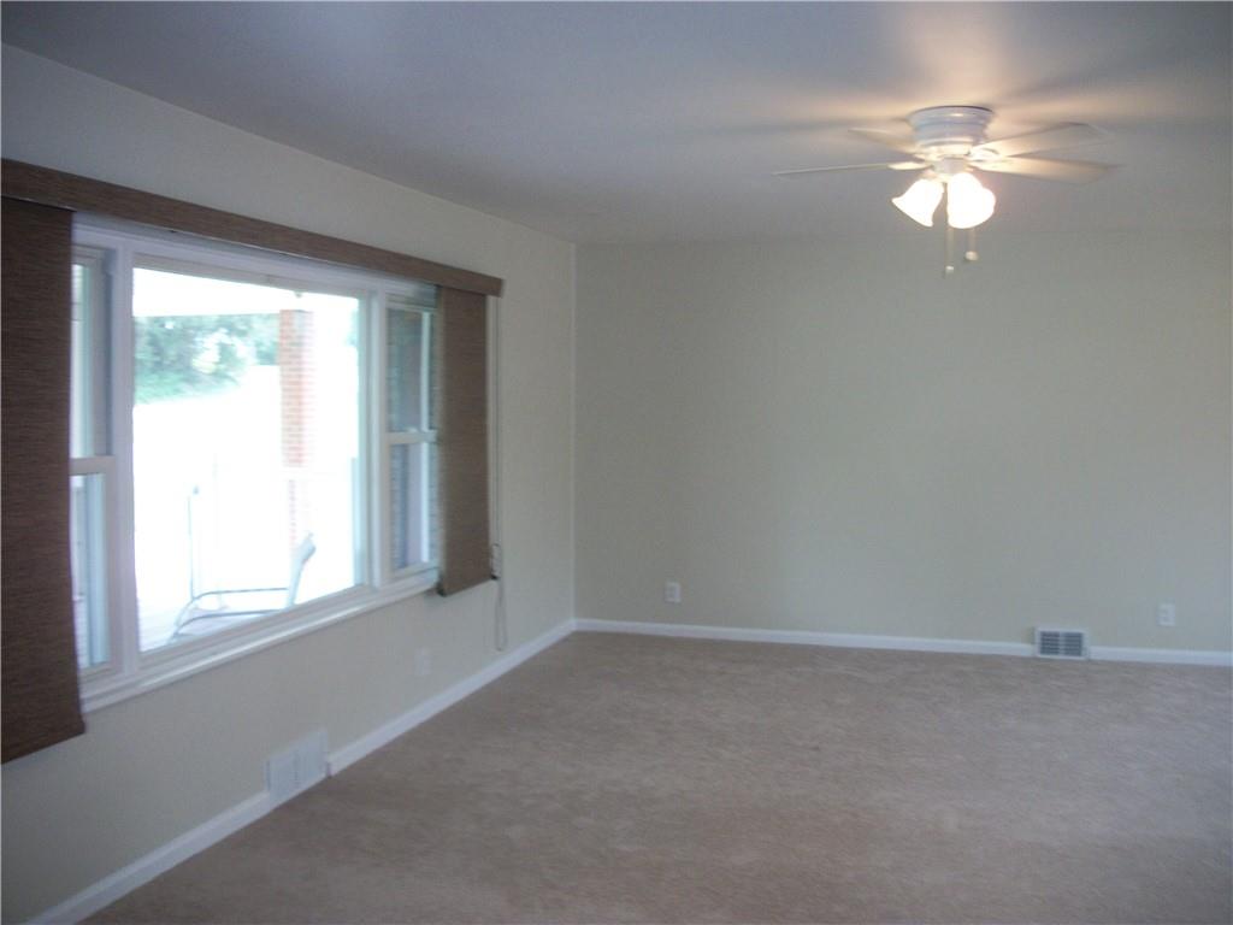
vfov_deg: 44.2
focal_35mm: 32
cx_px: 616
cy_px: 462
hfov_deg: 56.8
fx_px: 1140
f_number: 2.9
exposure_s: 1/50
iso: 160
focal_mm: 5.7
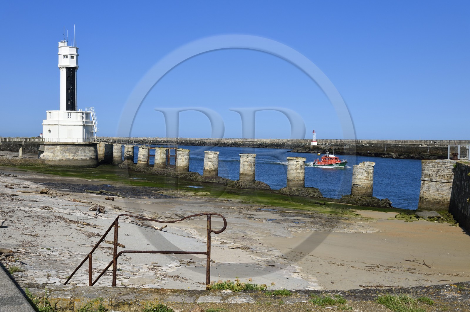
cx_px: 235
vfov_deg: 28.0
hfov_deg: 41.1
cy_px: 156
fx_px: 626
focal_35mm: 48
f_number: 16
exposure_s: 1/250
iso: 200
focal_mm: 48
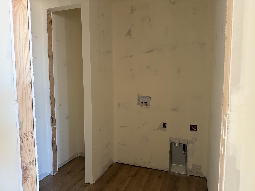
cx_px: 128
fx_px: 177
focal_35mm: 24
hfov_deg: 71.6
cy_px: 96
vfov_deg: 56.8
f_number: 1.78
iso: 800
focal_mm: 6.76
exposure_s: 1/60
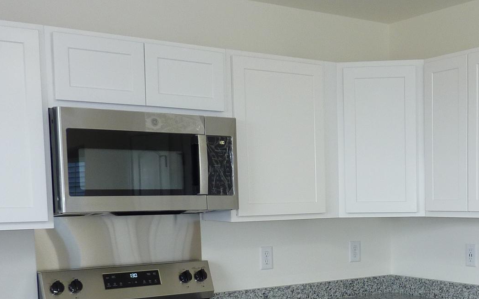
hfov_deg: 37.5
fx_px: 679
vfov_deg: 24.1
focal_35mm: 52
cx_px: 380
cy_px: 271
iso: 100
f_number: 3.3
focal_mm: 4.1
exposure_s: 1/30
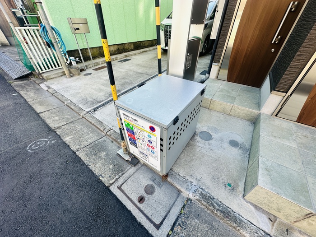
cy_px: 118
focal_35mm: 14
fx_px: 128
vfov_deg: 85.7
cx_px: 158
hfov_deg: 102.1
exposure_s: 1/251
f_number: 2.2
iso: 40
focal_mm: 2.22
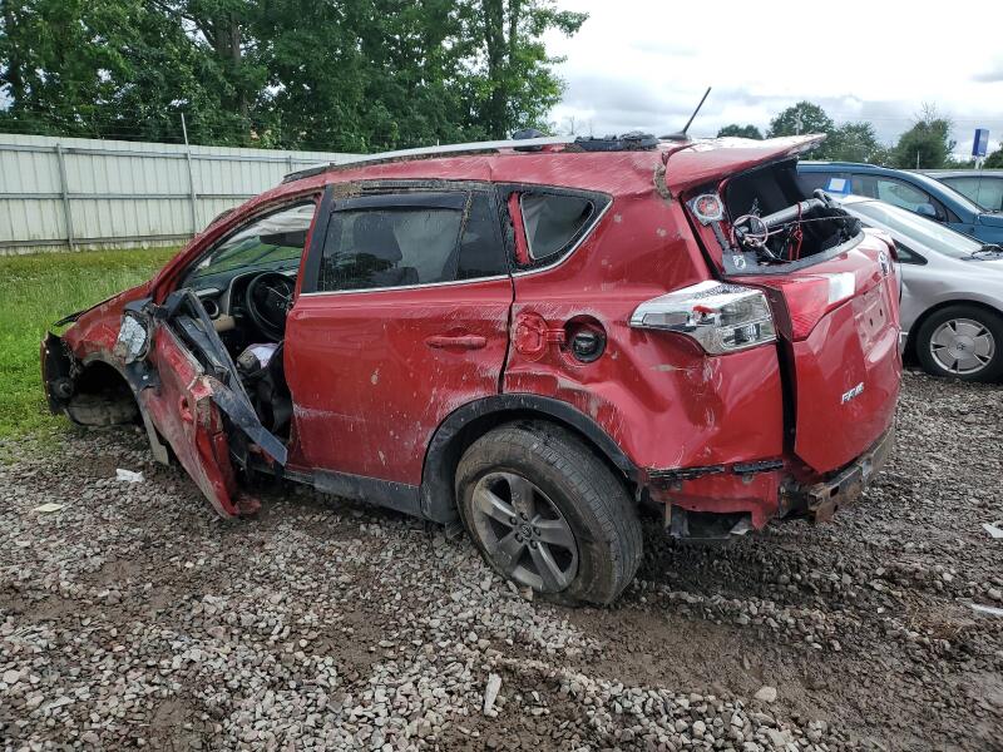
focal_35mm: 26
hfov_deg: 67.3
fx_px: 753
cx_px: 502
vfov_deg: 53.1
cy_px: 376
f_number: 1.5
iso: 50
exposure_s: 1/1250
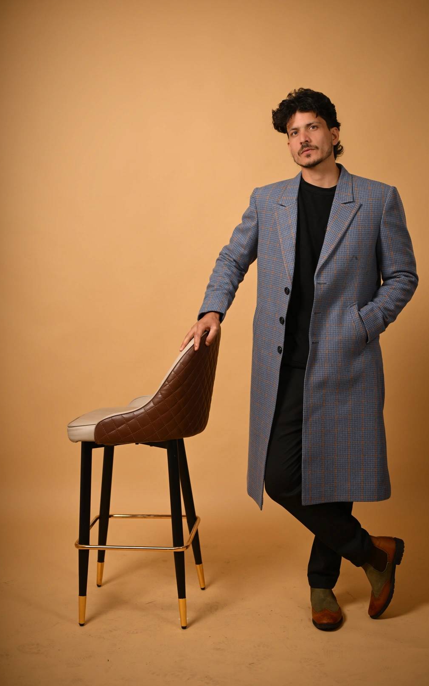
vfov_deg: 38.9
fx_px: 972
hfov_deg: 24.9
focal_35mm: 52
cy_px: 343
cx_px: 220
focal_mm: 50
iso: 125
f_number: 2.2
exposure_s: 1/1000
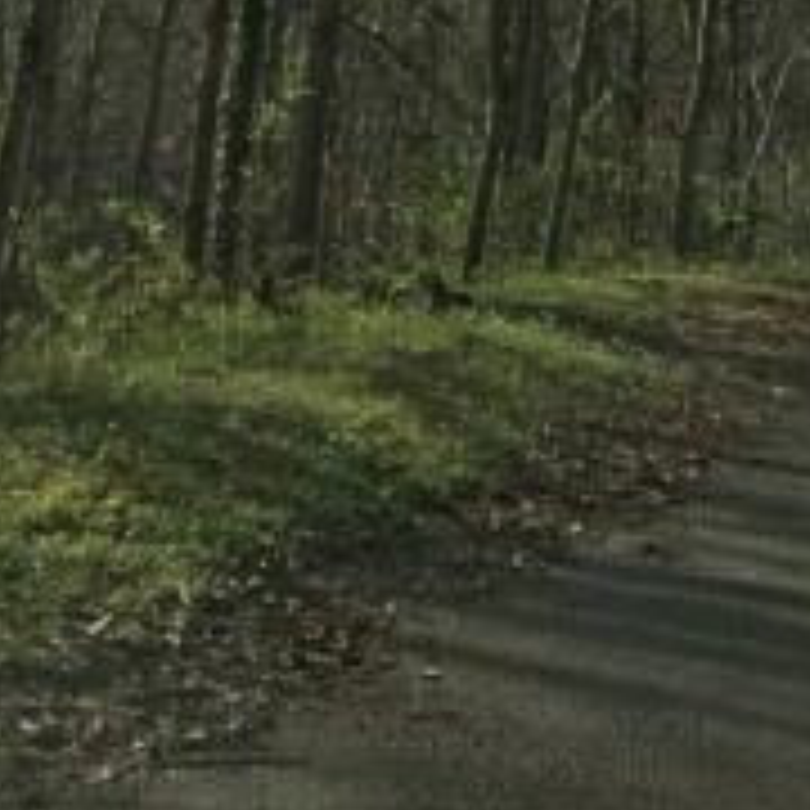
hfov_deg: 14.9
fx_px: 2859
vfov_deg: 14.8
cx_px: 1242
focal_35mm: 108
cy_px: -454
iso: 25
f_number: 2.2
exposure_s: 1/1399
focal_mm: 4.15
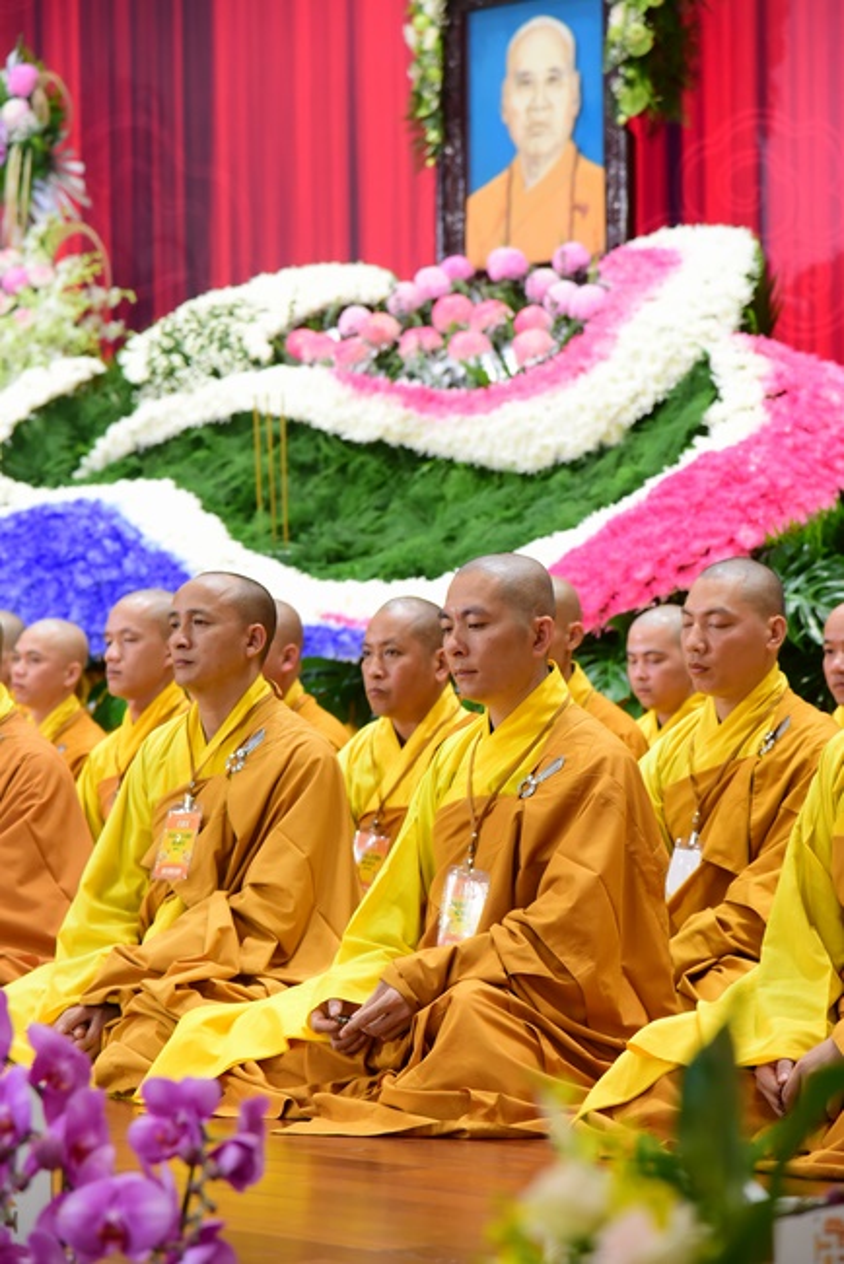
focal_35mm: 120
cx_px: 422
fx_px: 4215
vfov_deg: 17.1
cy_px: 632
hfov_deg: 11.4
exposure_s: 1/50
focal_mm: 120
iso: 2000
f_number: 5
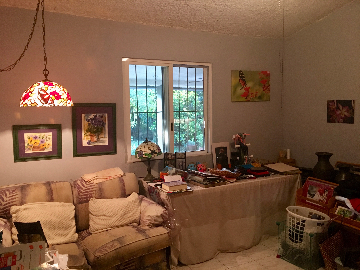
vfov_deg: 48.2
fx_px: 302
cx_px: 180
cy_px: 135
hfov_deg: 61.7
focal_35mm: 29
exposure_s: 1/15
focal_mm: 4.15
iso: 100
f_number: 2.2
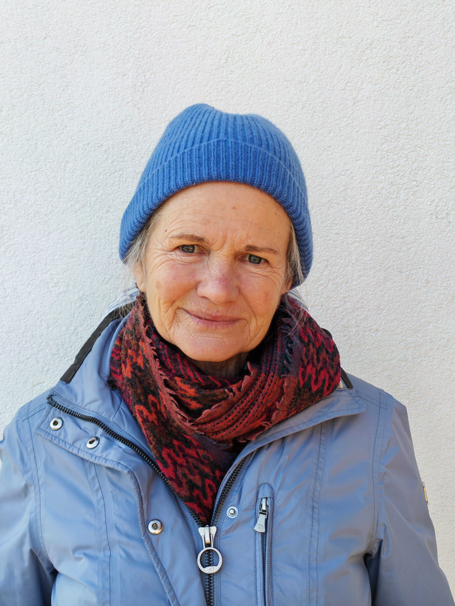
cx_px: 228
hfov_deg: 28.0
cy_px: 303
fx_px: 911
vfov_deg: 36.8
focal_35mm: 52
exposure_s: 1/100
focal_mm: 6.12
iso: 100
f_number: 1.9
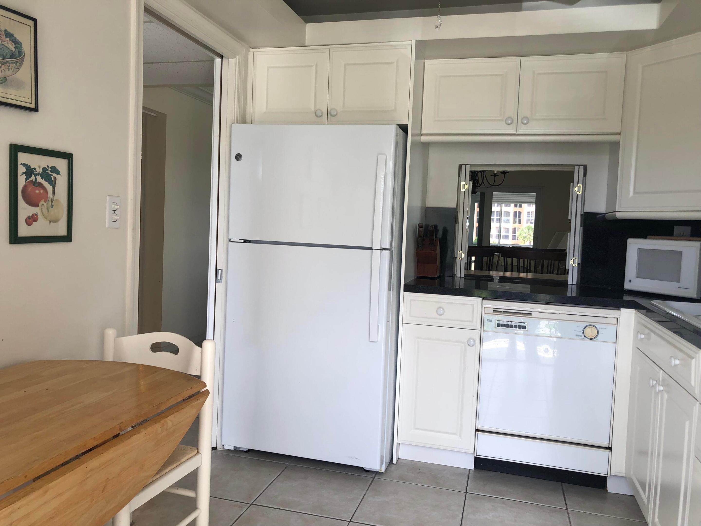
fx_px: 567
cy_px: 263
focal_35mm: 28
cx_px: 350
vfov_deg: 49.7
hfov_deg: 63.4
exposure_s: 1/120
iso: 25
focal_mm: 3.99
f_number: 1.8
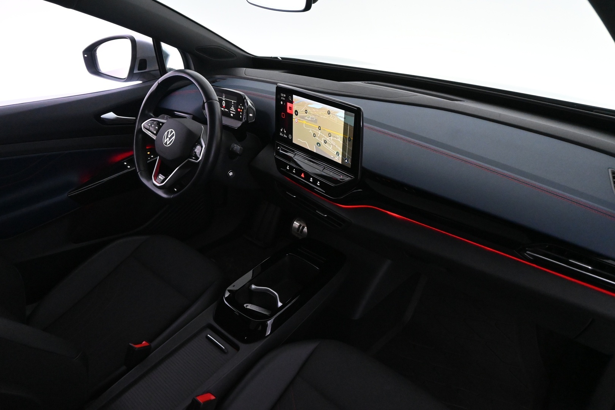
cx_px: 308
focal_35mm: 27
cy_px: 205
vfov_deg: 47.9
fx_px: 461
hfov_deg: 67.4
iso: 5000
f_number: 6.3
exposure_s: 1/40
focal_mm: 18
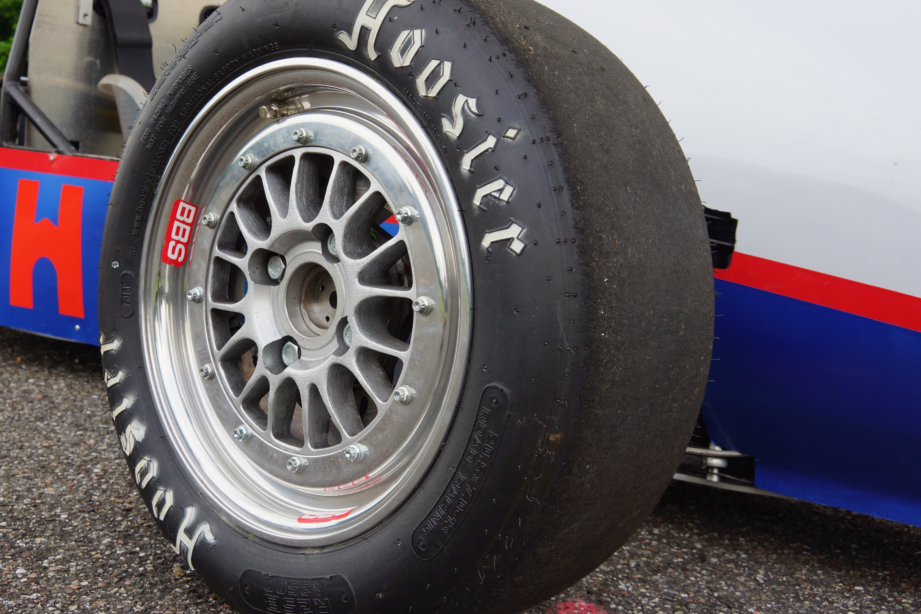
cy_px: 253
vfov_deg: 31.8
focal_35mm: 42
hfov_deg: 46.2
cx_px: 378
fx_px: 1074
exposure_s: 1/80
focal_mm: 22
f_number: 7.1
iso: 100
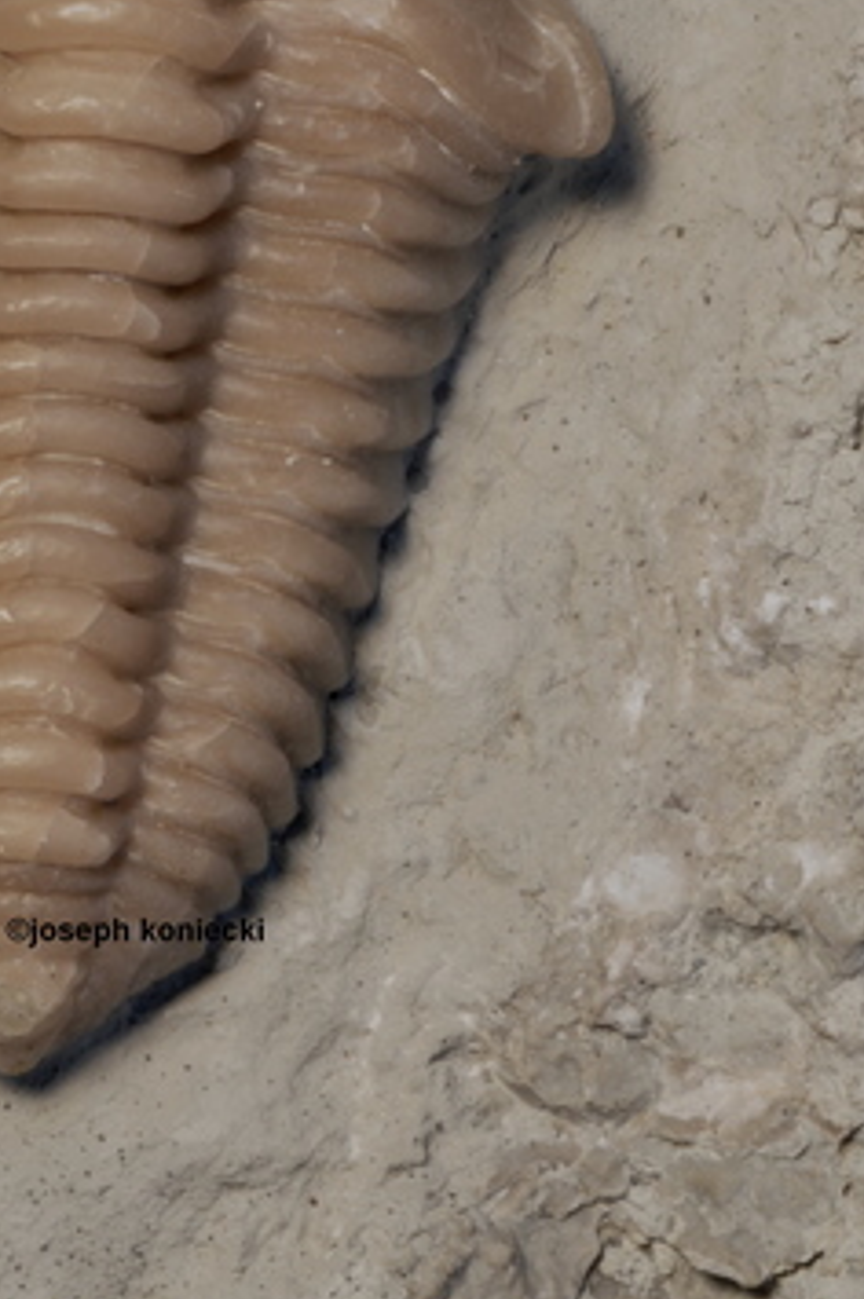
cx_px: 130
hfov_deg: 8.4
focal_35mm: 163
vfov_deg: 12.5
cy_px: 188
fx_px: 5879
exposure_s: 1.3
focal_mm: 60
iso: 400
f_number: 36
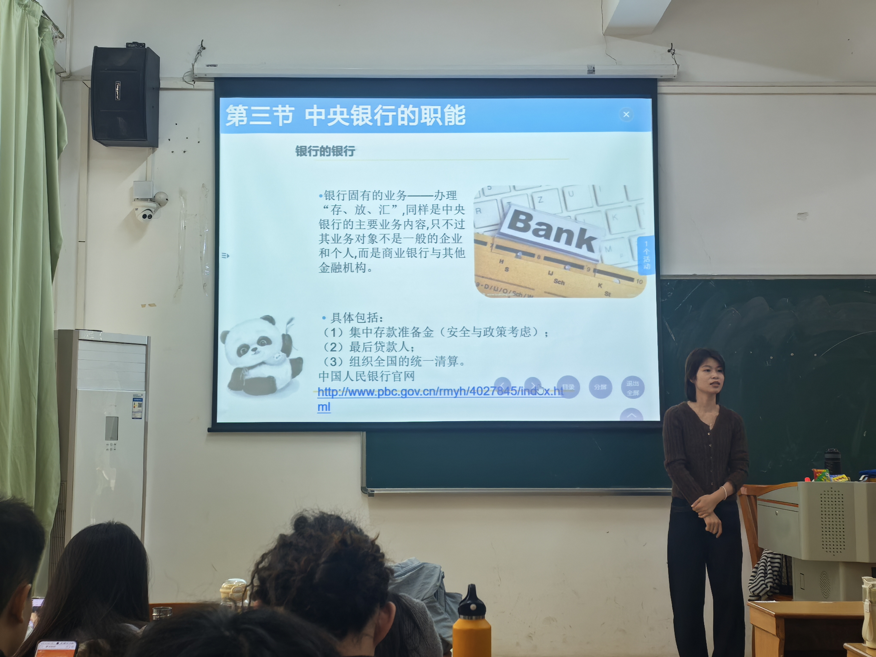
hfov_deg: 38.9
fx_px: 1240
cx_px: 438
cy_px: 328
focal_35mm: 49
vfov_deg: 29.7
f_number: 2
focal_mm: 5.75
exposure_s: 1/100
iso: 80
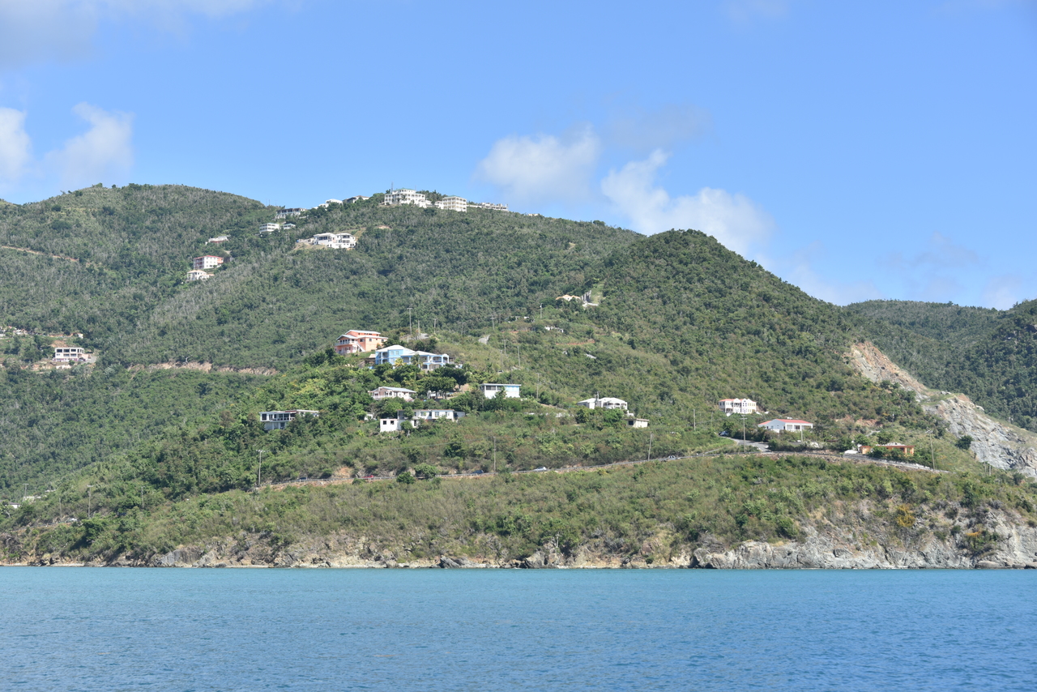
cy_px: 346
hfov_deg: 26.0
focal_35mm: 78
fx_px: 2247
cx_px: 518
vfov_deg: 17.5
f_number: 8
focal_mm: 78
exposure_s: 1/250
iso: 100
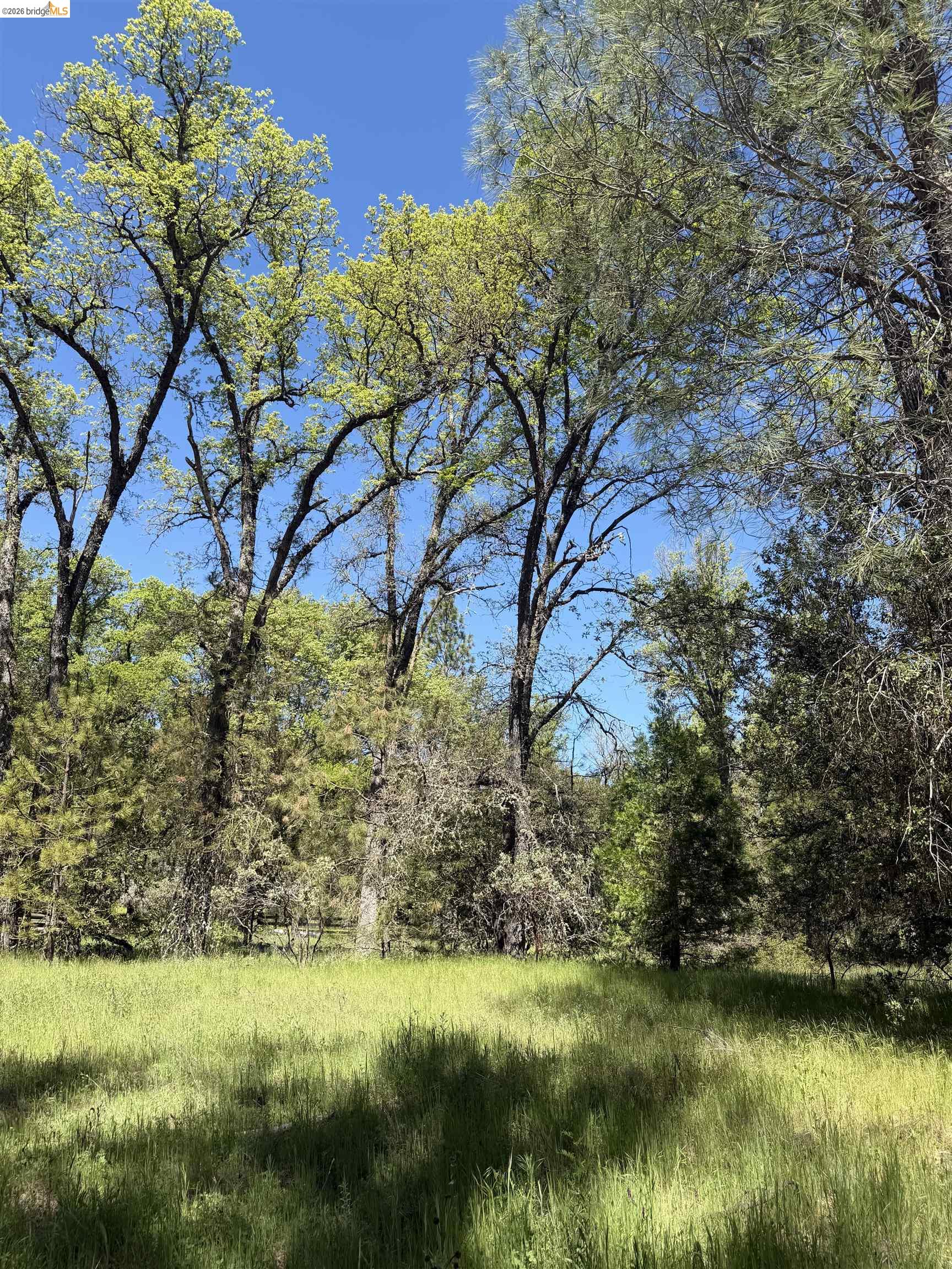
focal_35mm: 24
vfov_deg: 71.6
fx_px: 880
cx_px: 476
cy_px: 634
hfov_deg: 56.8
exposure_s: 1/1770
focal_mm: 6.76
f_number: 1.78
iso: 80
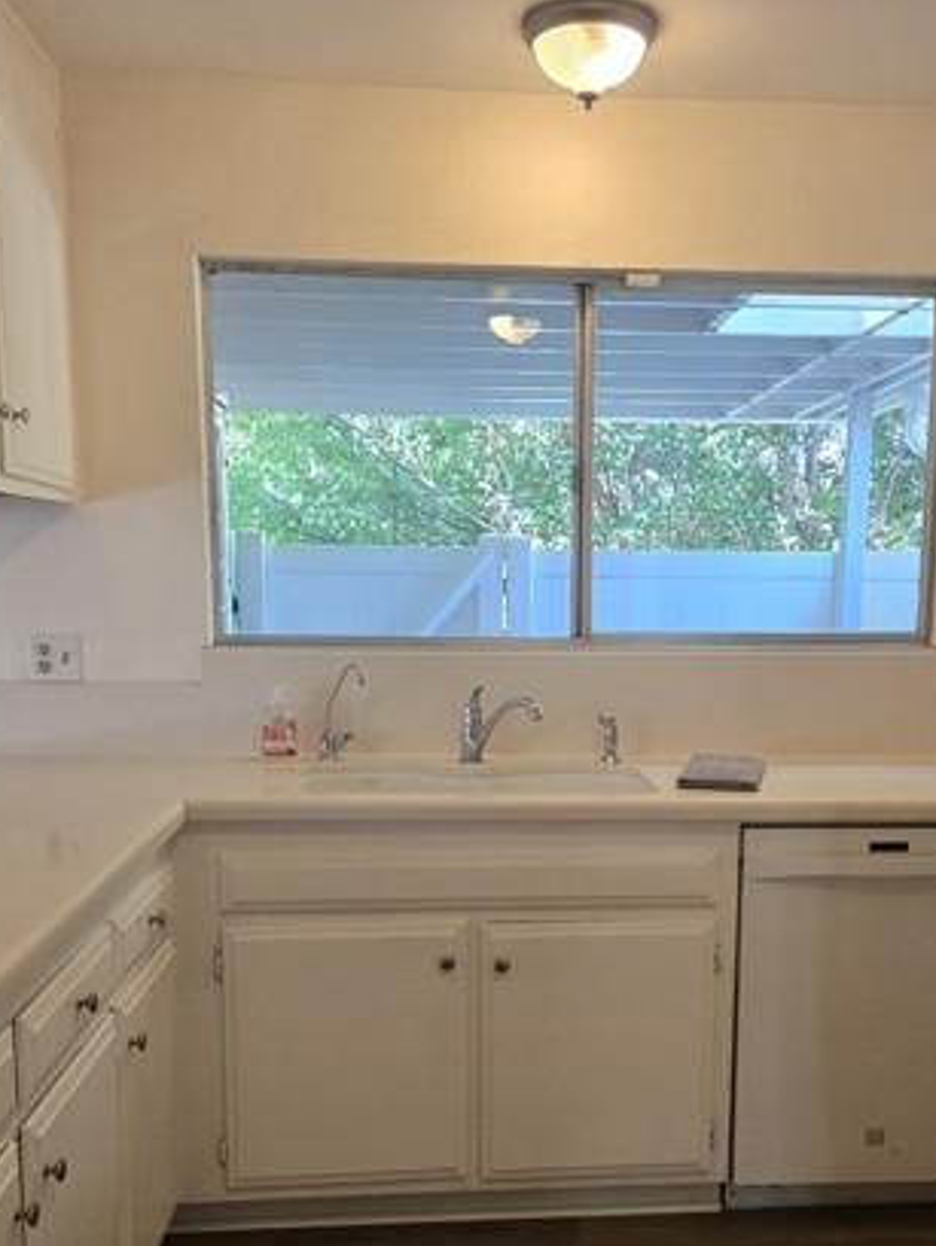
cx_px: 543
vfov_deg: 50.9
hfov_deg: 39.6
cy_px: 774
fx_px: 1297
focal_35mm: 36
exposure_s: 1/120
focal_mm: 5.4
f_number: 1.8
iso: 160
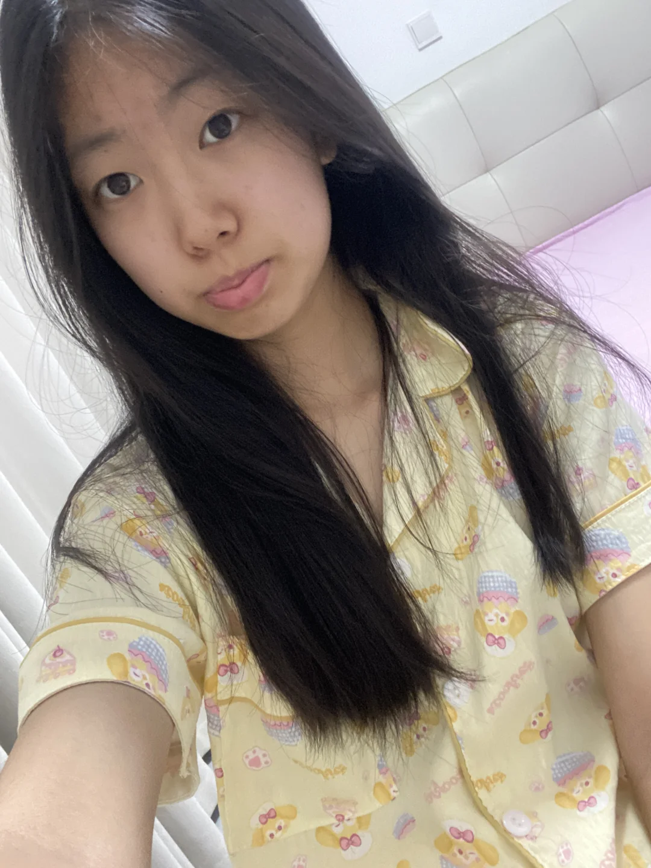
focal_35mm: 30
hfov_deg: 46.8
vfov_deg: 60.0
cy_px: 434
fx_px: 752
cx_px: 326
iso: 640
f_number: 2.2
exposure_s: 1/20
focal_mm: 2.71
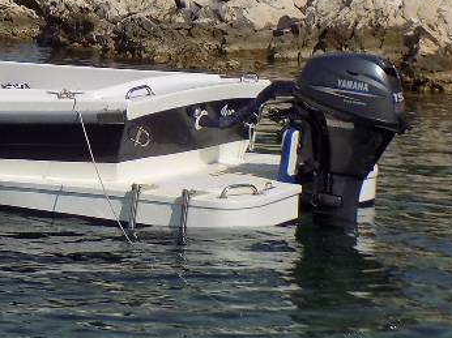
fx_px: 2009
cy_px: 69
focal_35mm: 154
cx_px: -127
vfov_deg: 9.6
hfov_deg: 12.5
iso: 80
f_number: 12.5
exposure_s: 1/160
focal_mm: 9.3
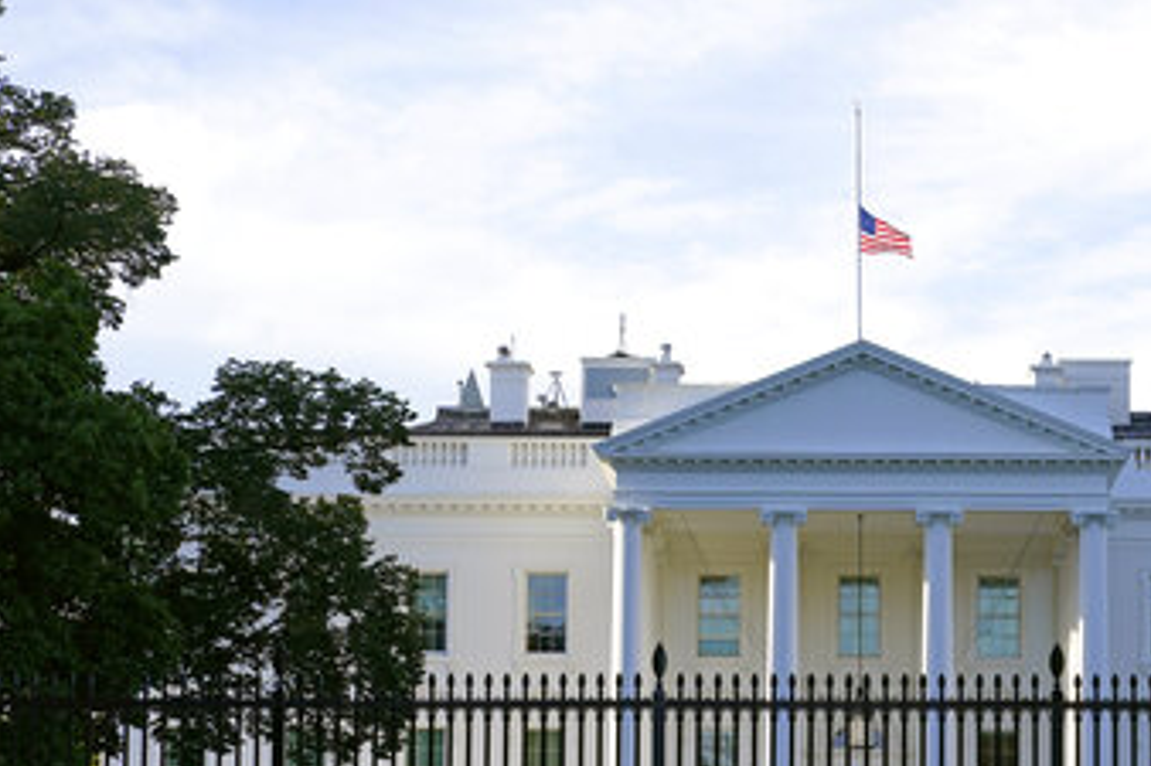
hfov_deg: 19.2
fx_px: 3387
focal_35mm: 106
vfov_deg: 12.9
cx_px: 862
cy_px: 577
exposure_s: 1/800
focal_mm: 70
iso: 640
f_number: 7.1
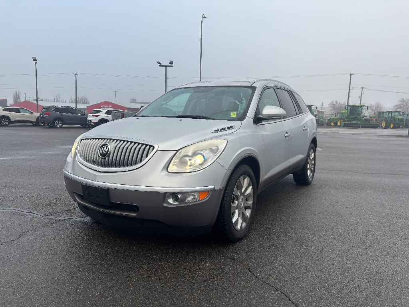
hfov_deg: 67.3
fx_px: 307
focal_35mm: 26
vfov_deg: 53.1
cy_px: 154
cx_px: 204
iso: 40
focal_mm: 5.96
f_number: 1.6
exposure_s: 1/247
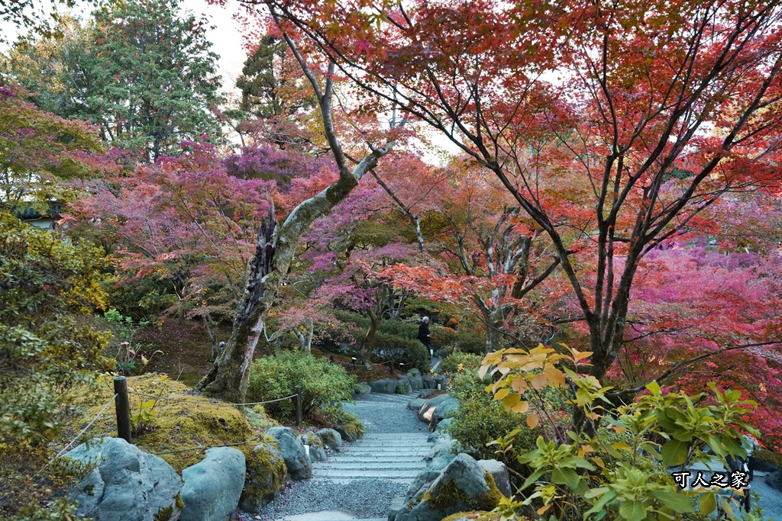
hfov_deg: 73.7
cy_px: 260
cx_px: 391
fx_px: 521
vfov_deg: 53.1
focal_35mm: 24
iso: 2500
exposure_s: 1/500
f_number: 5.6
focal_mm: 24
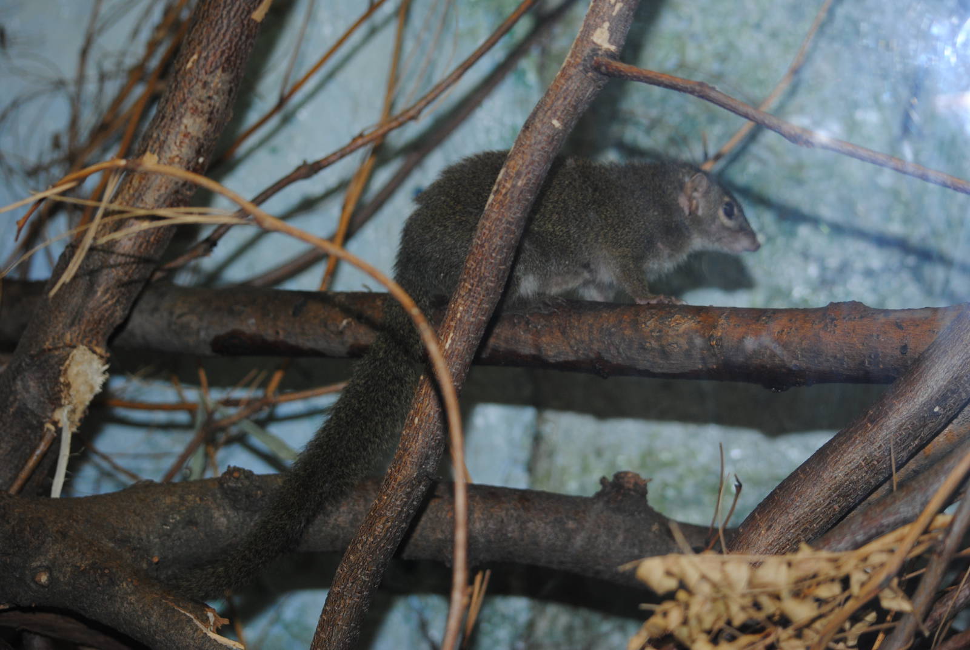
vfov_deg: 16.6
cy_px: 325
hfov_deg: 24.6
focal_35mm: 82
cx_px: 485
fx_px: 2226
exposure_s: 1/60
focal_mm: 55
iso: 200
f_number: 4.5
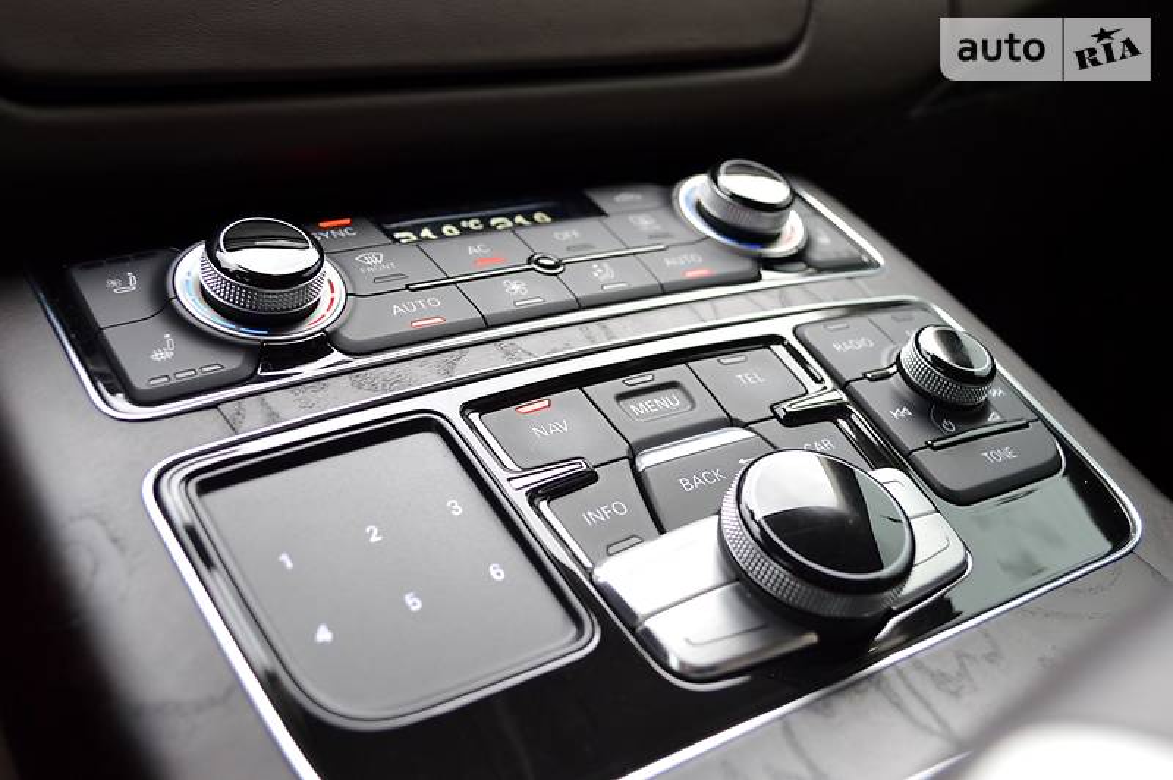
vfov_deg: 34.2
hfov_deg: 49.6
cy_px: 390
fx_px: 1270
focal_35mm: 39
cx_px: 586
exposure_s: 1/60
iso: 400
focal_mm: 26
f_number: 4.2
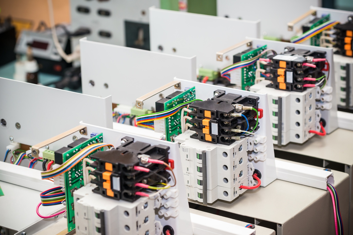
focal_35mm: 100
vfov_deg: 13.7
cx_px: 176
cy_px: 118
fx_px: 981
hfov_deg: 20.4
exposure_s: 1/80
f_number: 7.1
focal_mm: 100
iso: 1000
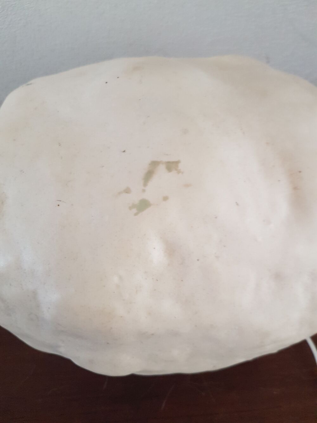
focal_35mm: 26
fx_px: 317
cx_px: 158
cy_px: 212
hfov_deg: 53.1
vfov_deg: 67.3
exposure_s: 1/15
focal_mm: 4.2
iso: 200
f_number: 1.7
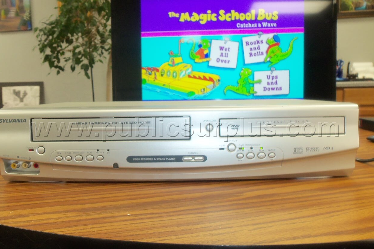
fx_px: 322
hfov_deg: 60.3
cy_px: 130
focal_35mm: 31
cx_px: 185
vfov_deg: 42.3
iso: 100
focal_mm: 5.2
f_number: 3.4
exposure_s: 1/30
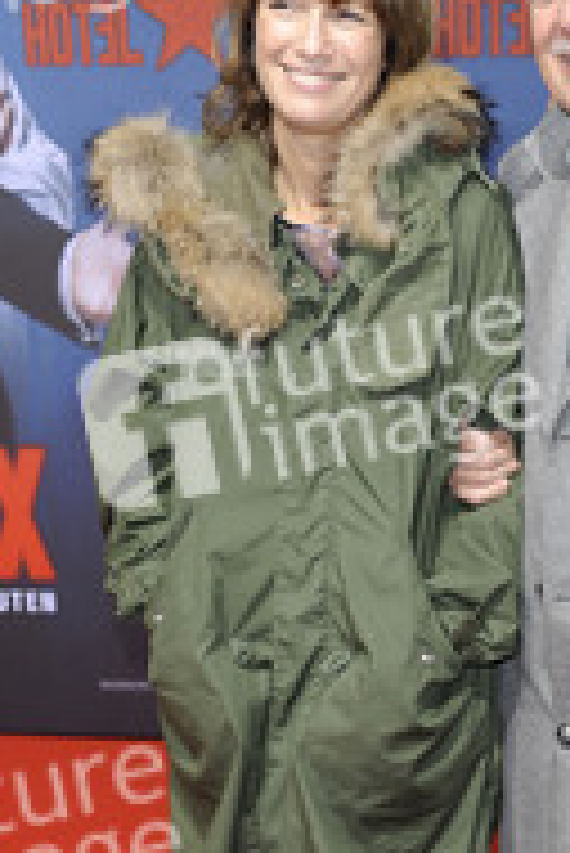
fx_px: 1991
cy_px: 629
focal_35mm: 84
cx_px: 440
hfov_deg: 16.2
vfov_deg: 23.9
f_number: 5.6
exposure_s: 1/160
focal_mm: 40
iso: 500
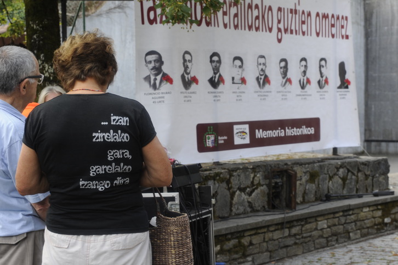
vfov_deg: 19.4
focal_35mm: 70
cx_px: 199
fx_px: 773
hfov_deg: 28.9
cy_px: 132
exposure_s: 1/80
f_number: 11
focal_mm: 70
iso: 400
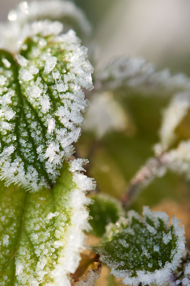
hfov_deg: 6.0
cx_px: -2
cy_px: 198
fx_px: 1813
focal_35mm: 229
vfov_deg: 9.0
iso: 250
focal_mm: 105
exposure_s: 1/100
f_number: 7.1
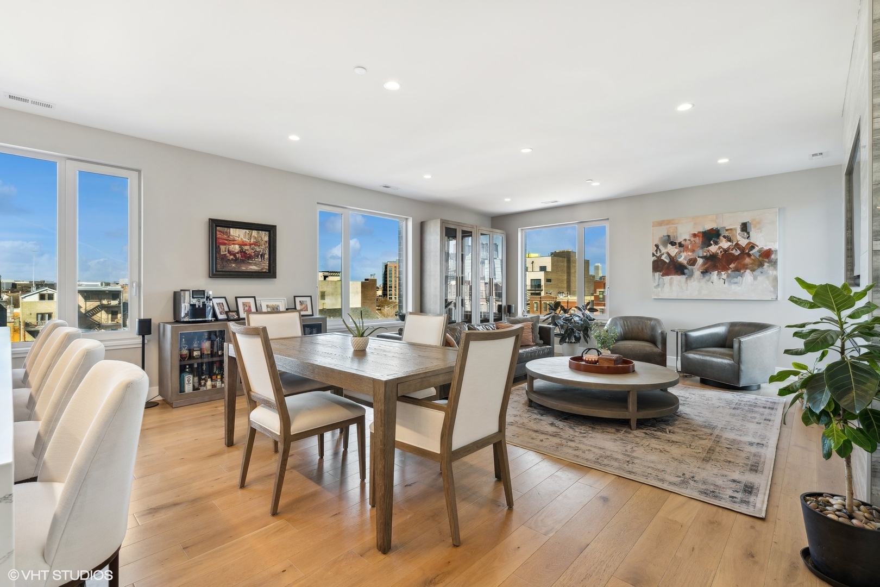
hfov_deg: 96.7
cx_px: 440
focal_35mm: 16
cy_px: 294
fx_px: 391
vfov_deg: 73.7
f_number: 8
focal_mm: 16
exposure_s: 1/25
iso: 200
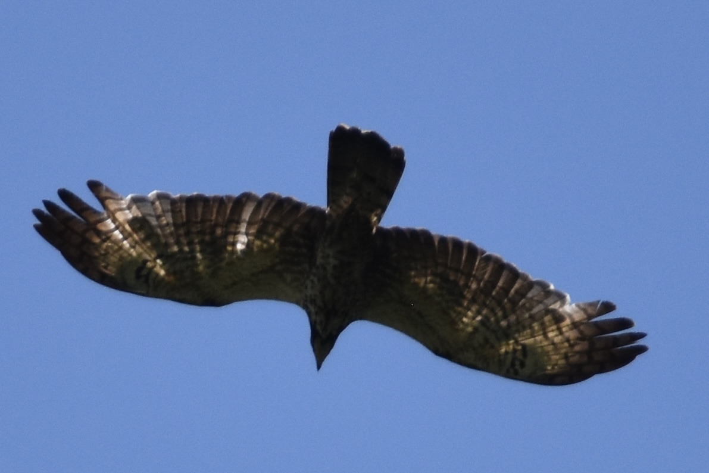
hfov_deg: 2.3
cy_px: 236
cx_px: 354
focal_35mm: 900
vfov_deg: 1.5
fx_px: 17724
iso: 400
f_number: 6.3
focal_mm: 600
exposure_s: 1/2000
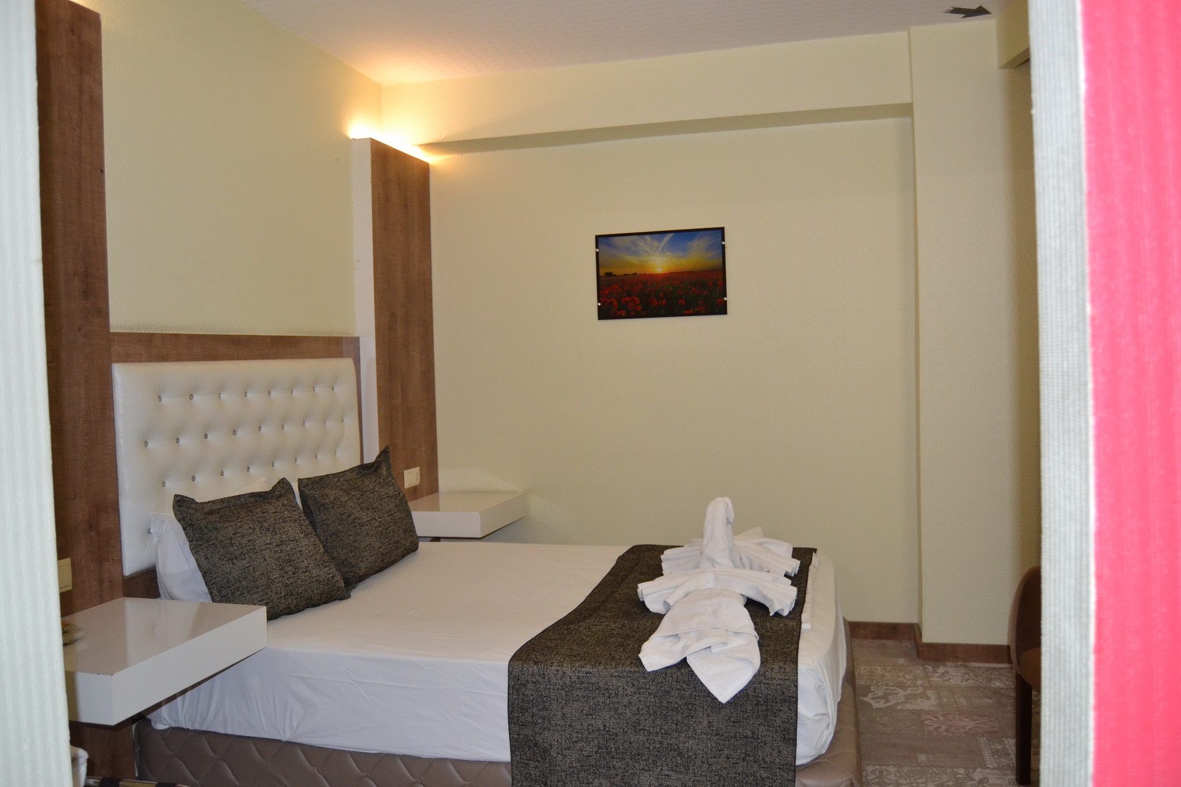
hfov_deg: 64.6
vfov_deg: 45.7
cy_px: 394
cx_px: 590
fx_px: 935
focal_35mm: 28
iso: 1600
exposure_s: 1/60
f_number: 3.5
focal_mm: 19
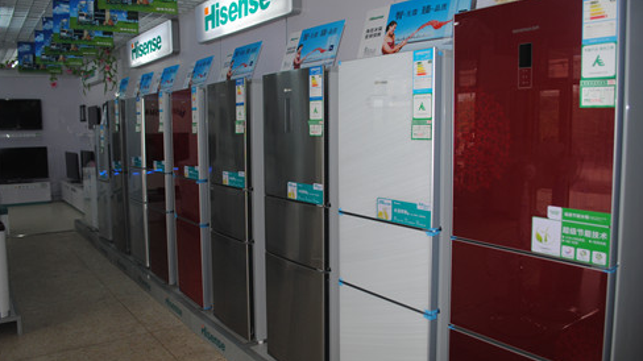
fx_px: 494
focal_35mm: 29
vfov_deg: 40.1
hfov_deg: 66.1
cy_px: 174
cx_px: 323
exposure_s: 1/60
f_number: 3.5
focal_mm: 18
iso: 200
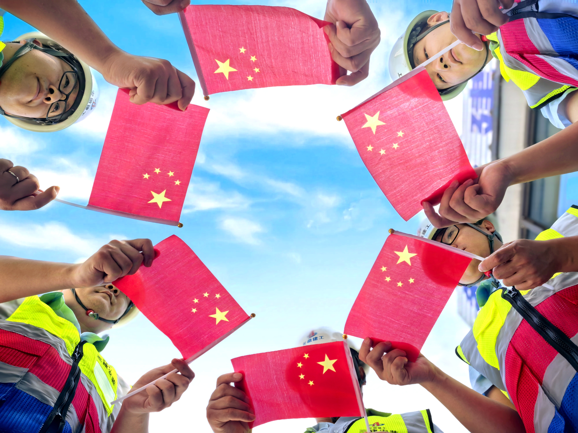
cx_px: 289
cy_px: 216
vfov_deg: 51.4
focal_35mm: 27
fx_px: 451
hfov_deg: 65.3
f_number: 4
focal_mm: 5.75
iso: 50
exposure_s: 1/435
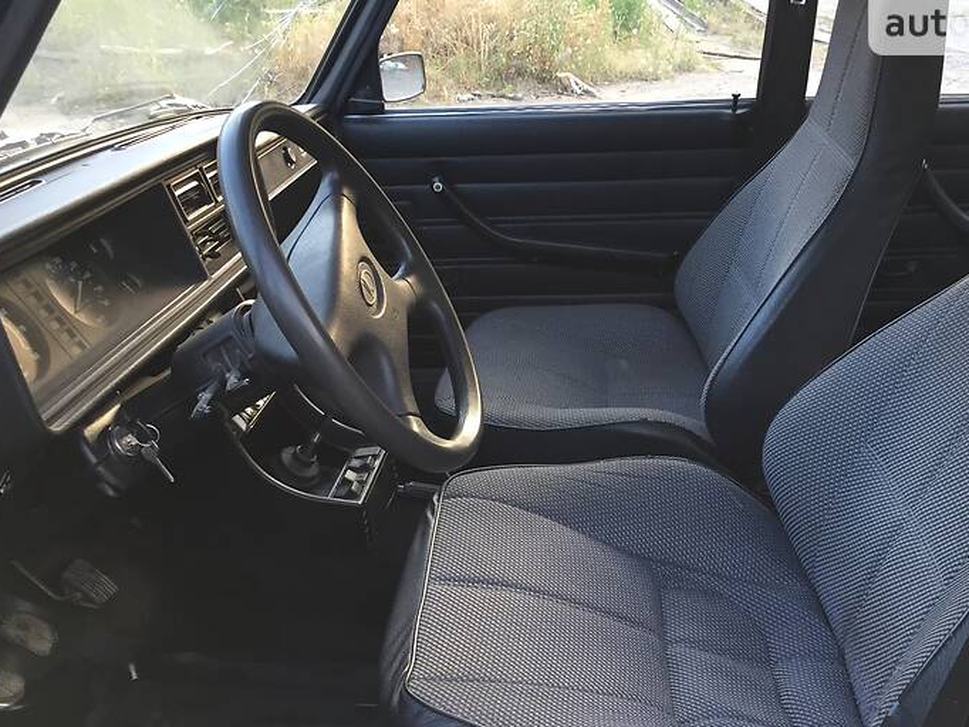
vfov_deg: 41.8
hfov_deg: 53.9
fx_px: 952
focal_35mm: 34
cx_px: 526
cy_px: 403
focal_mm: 4.2
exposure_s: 1/33
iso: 80
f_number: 2.2
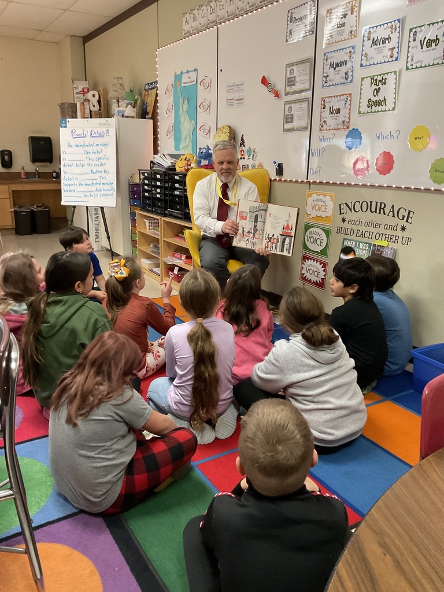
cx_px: 222
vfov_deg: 61.7
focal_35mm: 29
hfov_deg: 48.2
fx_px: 496
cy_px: 296
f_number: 1.8
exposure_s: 1/60
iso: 250
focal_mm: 3
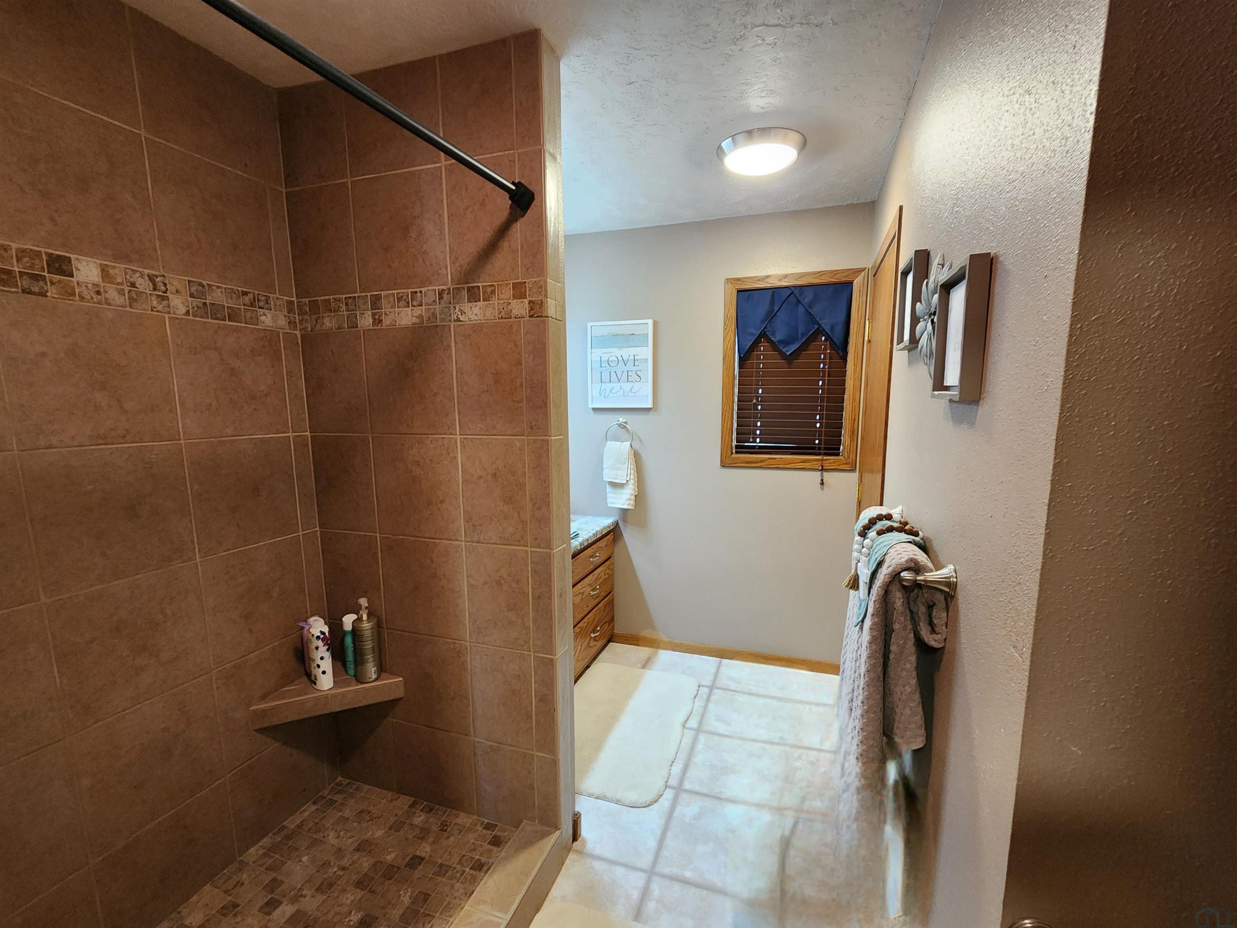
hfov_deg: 106.2
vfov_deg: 89.9
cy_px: 464
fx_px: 465
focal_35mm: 13
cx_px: 618
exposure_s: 1/40
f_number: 2.2
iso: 320
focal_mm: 2.2
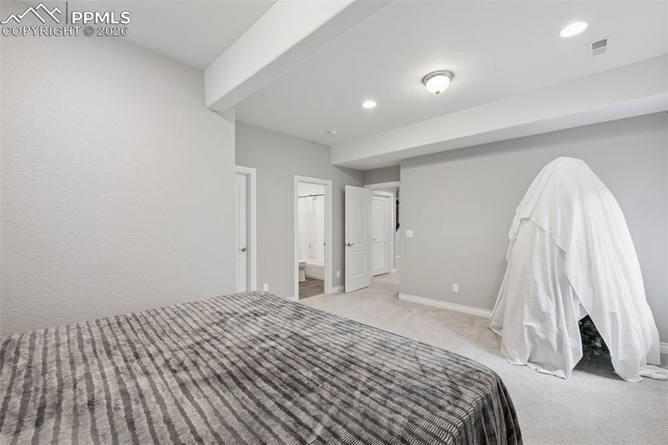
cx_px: 334
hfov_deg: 100.4
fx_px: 278
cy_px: 222
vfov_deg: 77.3
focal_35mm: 15
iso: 100
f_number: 13
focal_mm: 15
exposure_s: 2
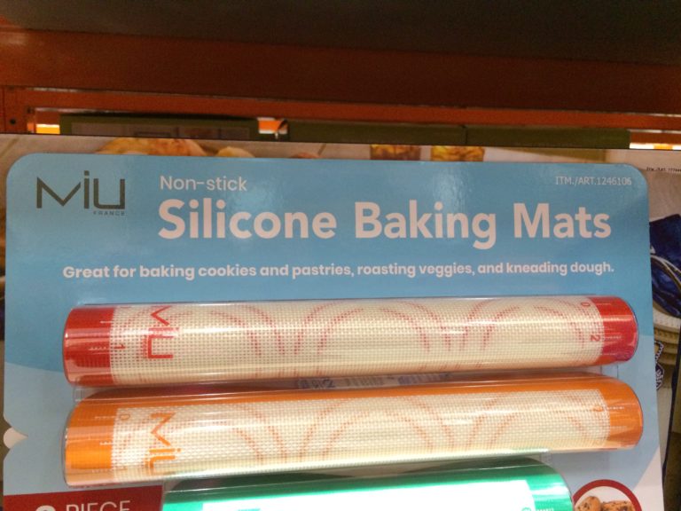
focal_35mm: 29
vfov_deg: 48.2
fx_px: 571
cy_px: 256
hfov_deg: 61.7
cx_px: 340
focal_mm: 4.15
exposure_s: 1/25
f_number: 2.2
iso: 250
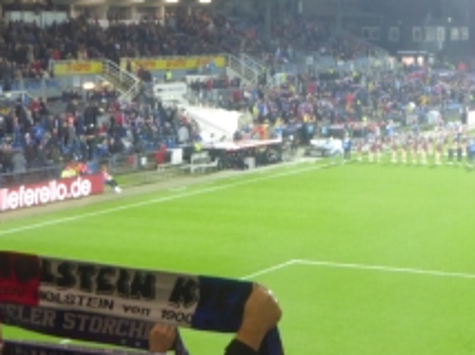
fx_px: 1357
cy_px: 222
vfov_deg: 14.9
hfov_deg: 19.7
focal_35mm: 99
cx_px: 377
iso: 400
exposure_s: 1/6
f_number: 8
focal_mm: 8.4
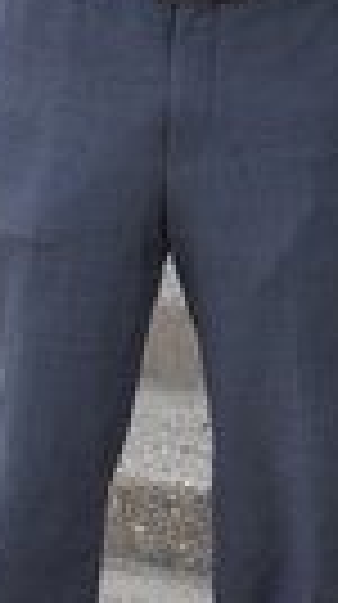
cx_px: 1052
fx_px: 3042
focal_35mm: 190
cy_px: -198
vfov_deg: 11.0
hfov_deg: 5.9
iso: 400
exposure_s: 1/200
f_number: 7.1
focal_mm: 29
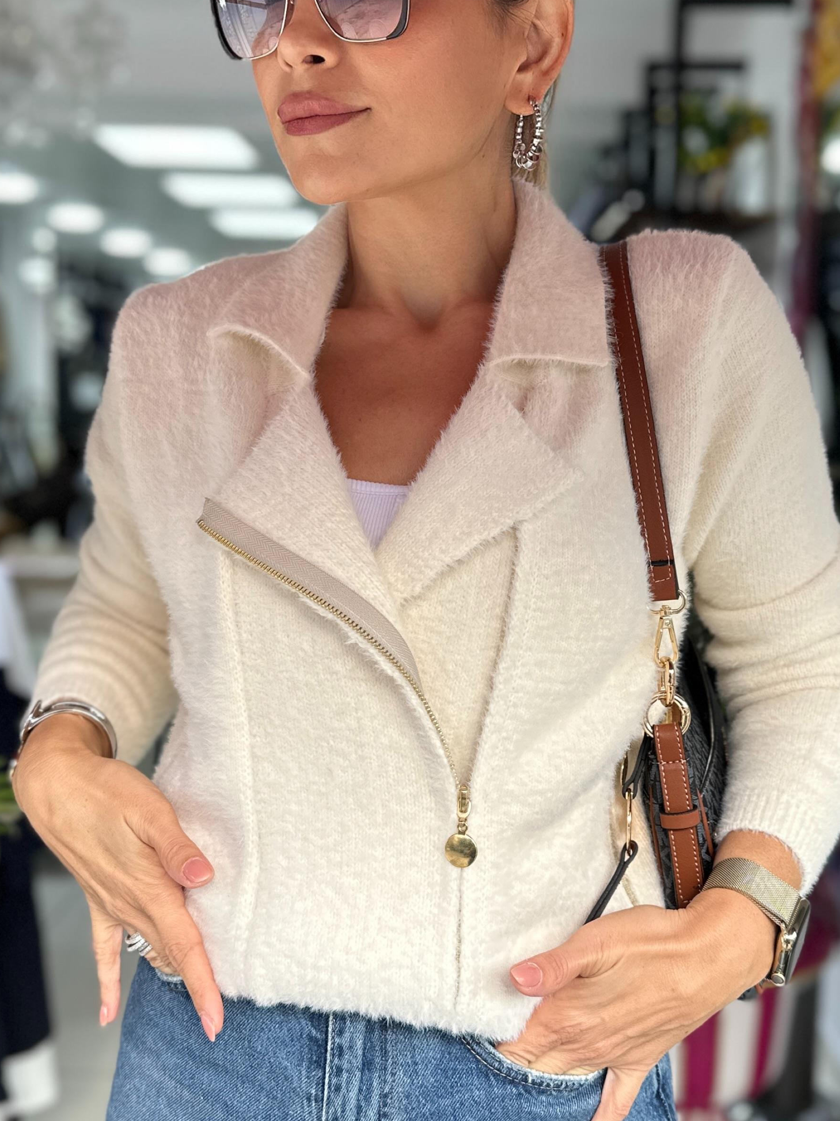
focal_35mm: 41
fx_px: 1327
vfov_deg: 45.8
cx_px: 446
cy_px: 529
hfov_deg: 35.1
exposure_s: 1/216
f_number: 1.78
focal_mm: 6.86
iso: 64
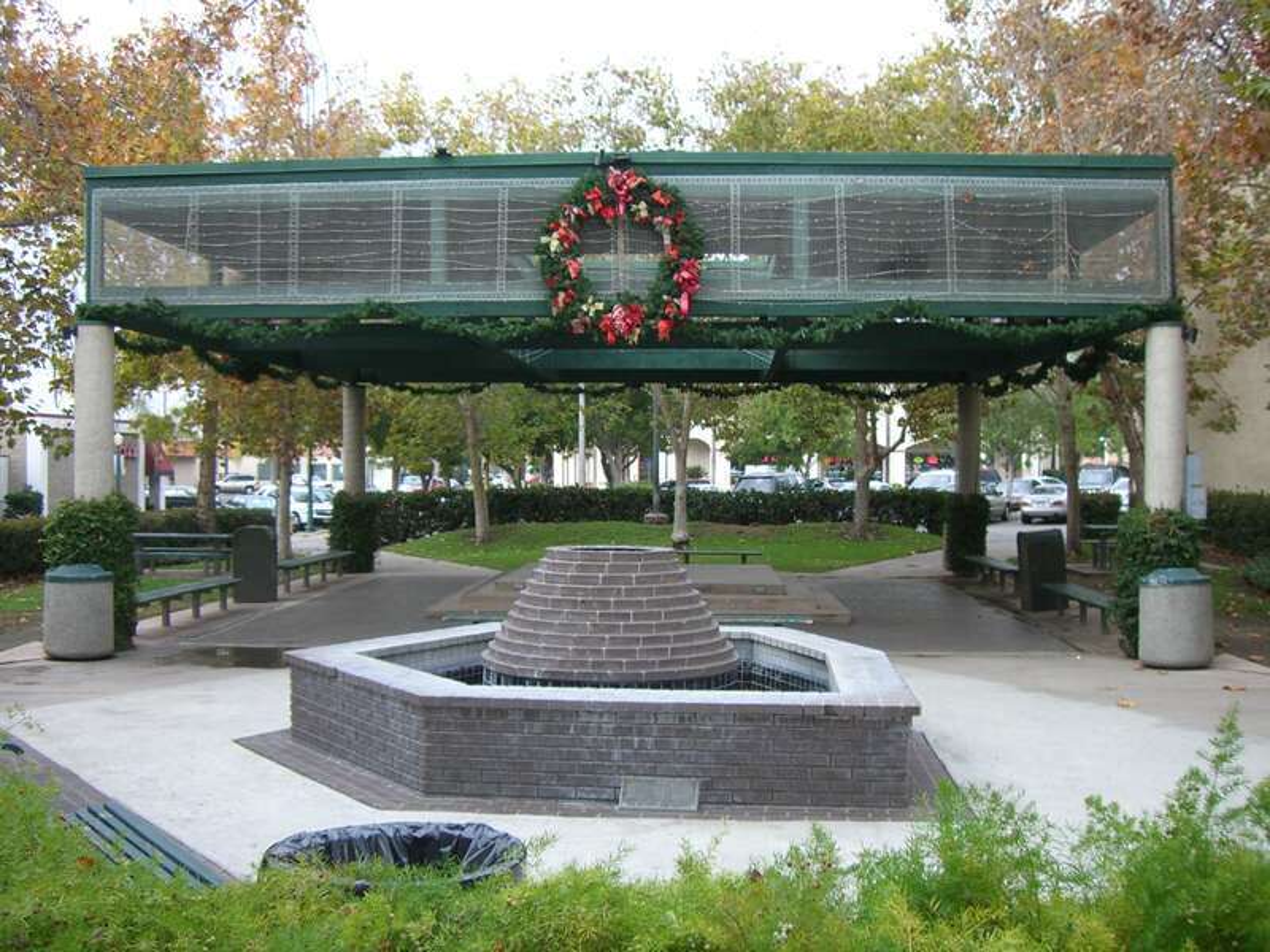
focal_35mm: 38
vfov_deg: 37.7
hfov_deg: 49.0
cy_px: 476
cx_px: 635
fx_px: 1394
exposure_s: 1/160
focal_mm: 6.2
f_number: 2.7
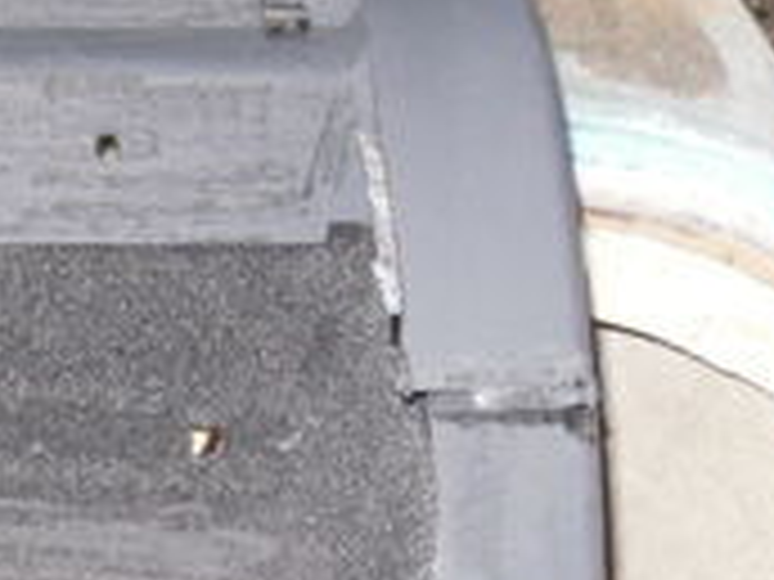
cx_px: -382
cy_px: 638
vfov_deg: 11.2
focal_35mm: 130
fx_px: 2907
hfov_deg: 14.2
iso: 200
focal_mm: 6.3
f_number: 3.5
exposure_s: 1/45
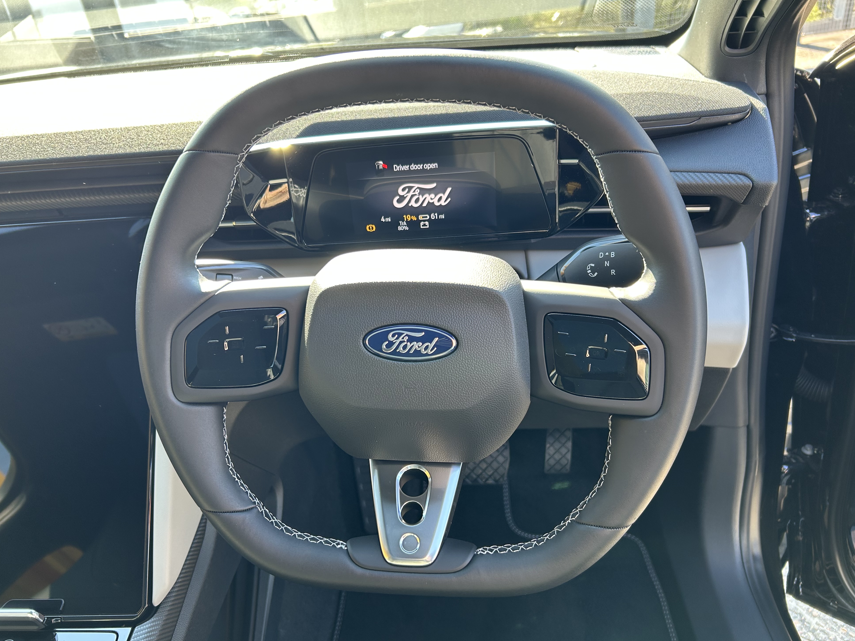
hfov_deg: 65.3
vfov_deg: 51.4
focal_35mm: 27
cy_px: 319
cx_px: 417
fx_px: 667
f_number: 1.5
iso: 64
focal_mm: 5.7
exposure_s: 1/121
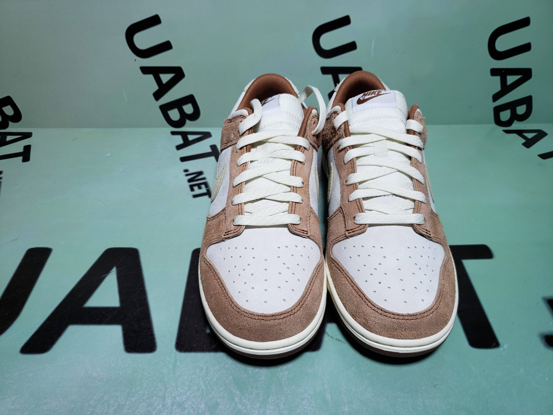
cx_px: 276
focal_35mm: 26
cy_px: 208
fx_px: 415
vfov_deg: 53.1
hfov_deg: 67.3
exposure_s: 1/474
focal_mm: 4.3
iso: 50
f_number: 1.5
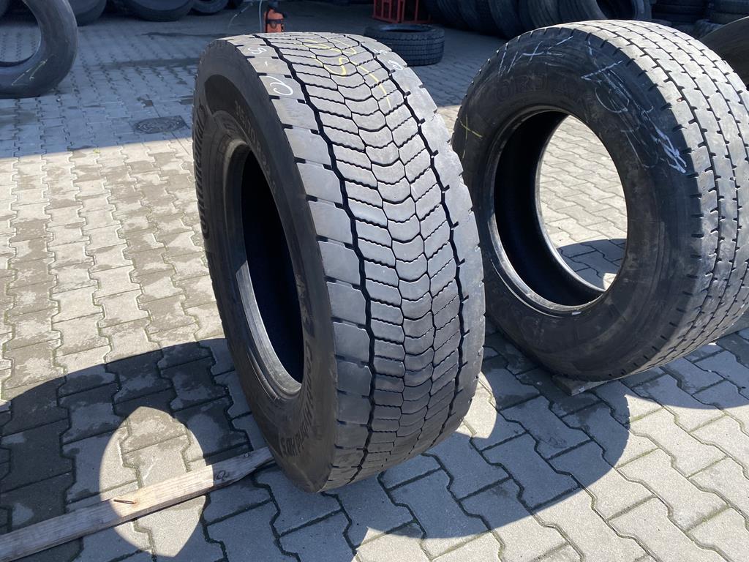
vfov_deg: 53.1
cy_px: 281
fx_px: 563
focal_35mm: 26
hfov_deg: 67.3
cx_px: 374
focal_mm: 4.25
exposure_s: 1/782
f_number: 1.8
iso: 32
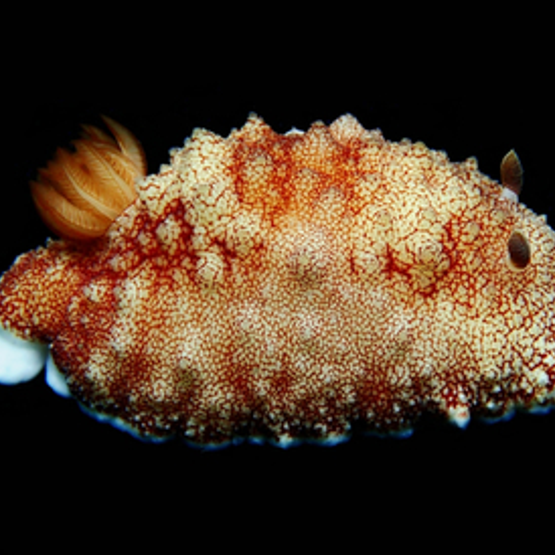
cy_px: 276
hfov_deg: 25.3
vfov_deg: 25.4
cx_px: 354
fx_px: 1233
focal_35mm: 68
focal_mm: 10.29
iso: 100
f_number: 5
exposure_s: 1/250
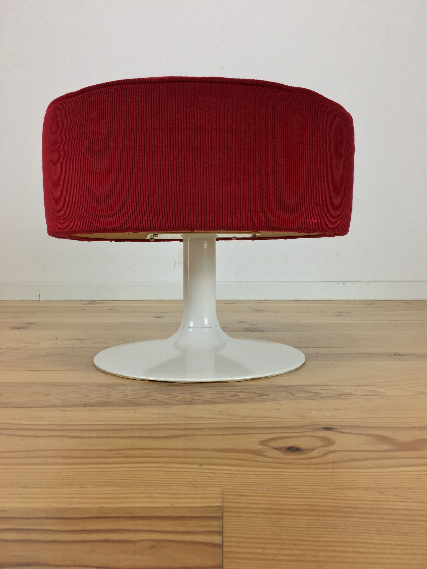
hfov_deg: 48.2
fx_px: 477
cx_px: 214
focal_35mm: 29
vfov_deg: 61.7
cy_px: 284
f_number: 2.2
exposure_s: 1/33
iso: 32
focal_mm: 4.15
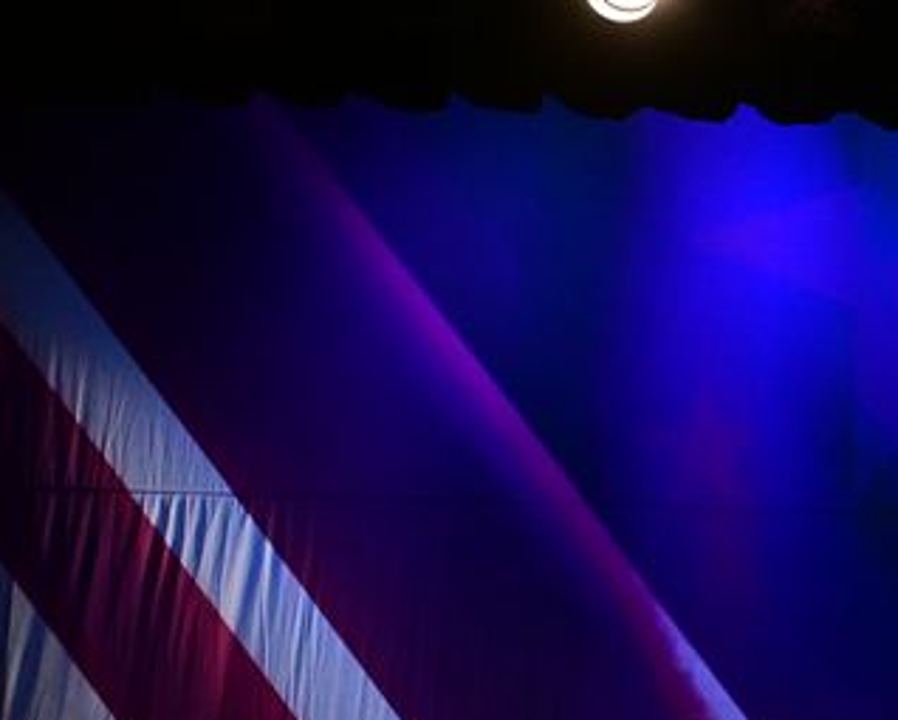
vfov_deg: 9.2
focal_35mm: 168
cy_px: 728
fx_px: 4469
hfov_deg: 10.3
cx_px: 2005
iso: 2500
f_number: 3.5
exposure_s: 1/800
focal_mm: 38
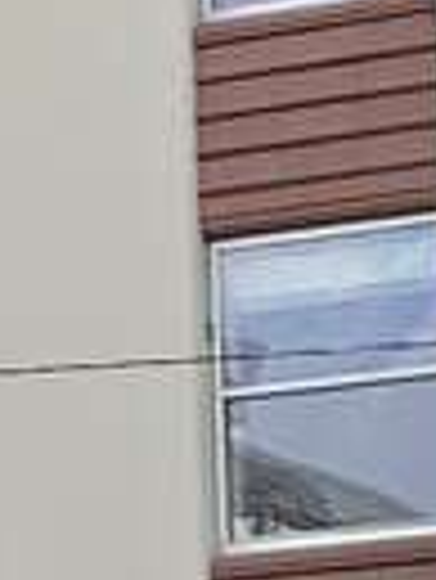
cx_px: -827
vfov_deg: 6.1
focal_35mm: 323
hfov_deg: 4.4
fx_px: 5415
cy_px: 27
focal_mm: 6
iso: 20
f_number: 2
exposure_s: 1/1332
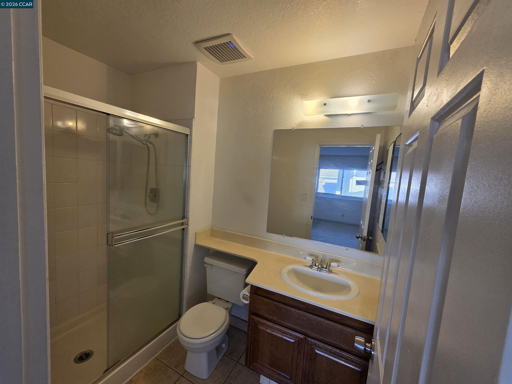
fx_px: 192
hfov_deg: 106.2
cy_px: 192
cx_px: 256
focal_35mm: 13
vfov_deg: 89.9
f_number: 1.9
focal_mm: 2.2
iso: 200
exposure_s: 1/120
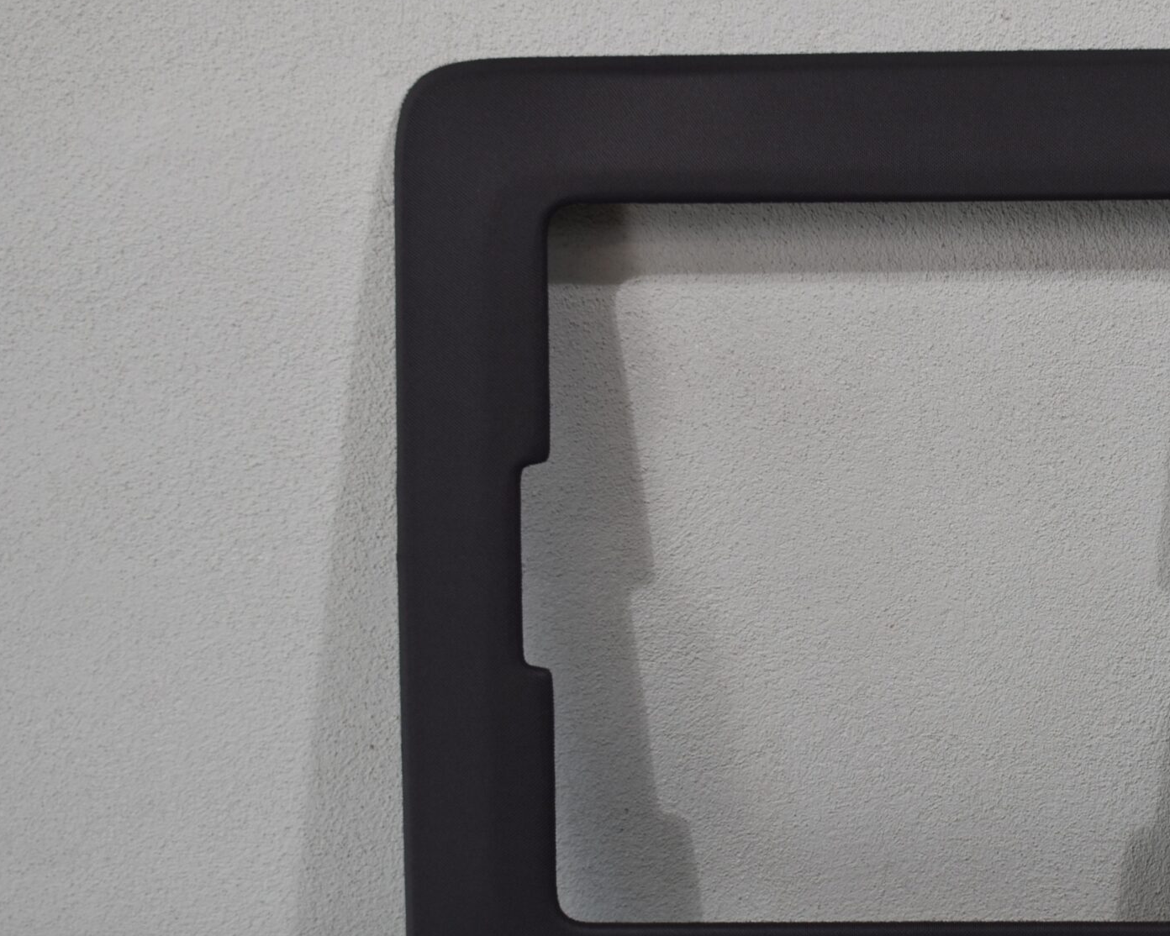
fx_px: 3048
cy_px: 531
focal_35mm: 88
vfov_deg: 17.5
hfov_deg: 21.5
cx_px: 919
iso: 250
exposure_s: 1/125
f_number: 5.6
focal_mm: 34
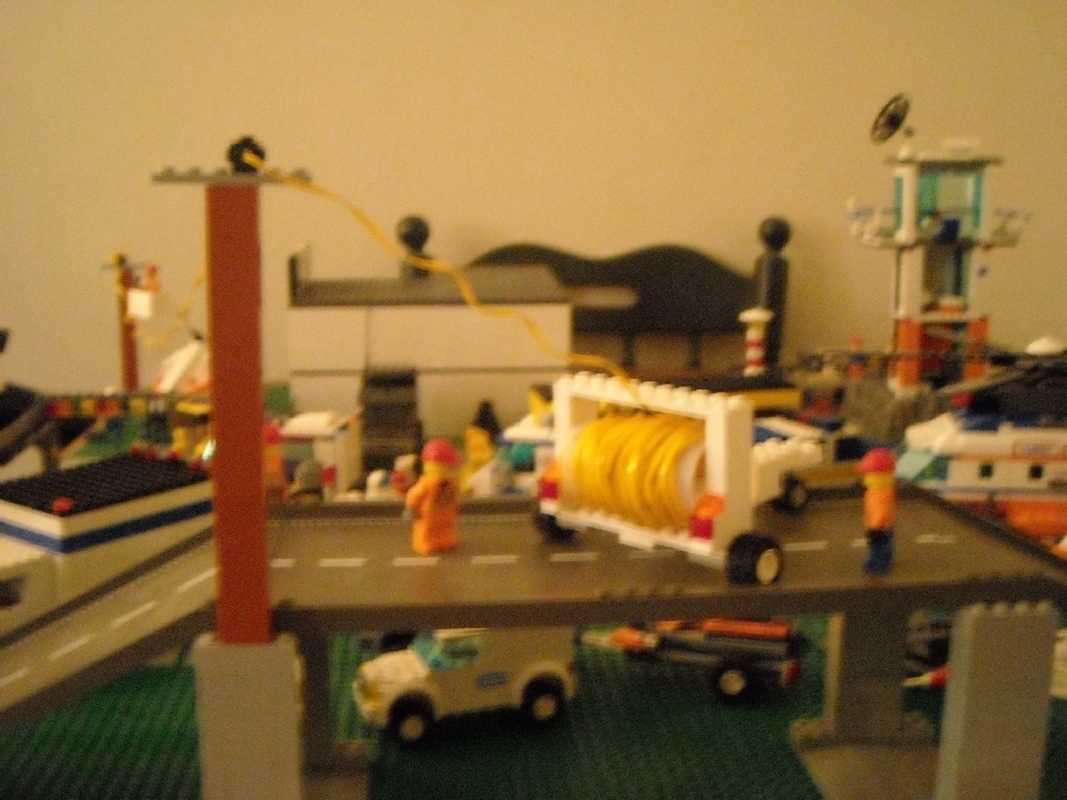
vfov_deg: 32.9
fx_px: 1356
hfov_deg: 42.9
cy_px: 400
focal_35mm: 44
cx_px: 534
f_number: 3.1
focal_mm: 7.1
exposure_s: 1/2
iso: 800
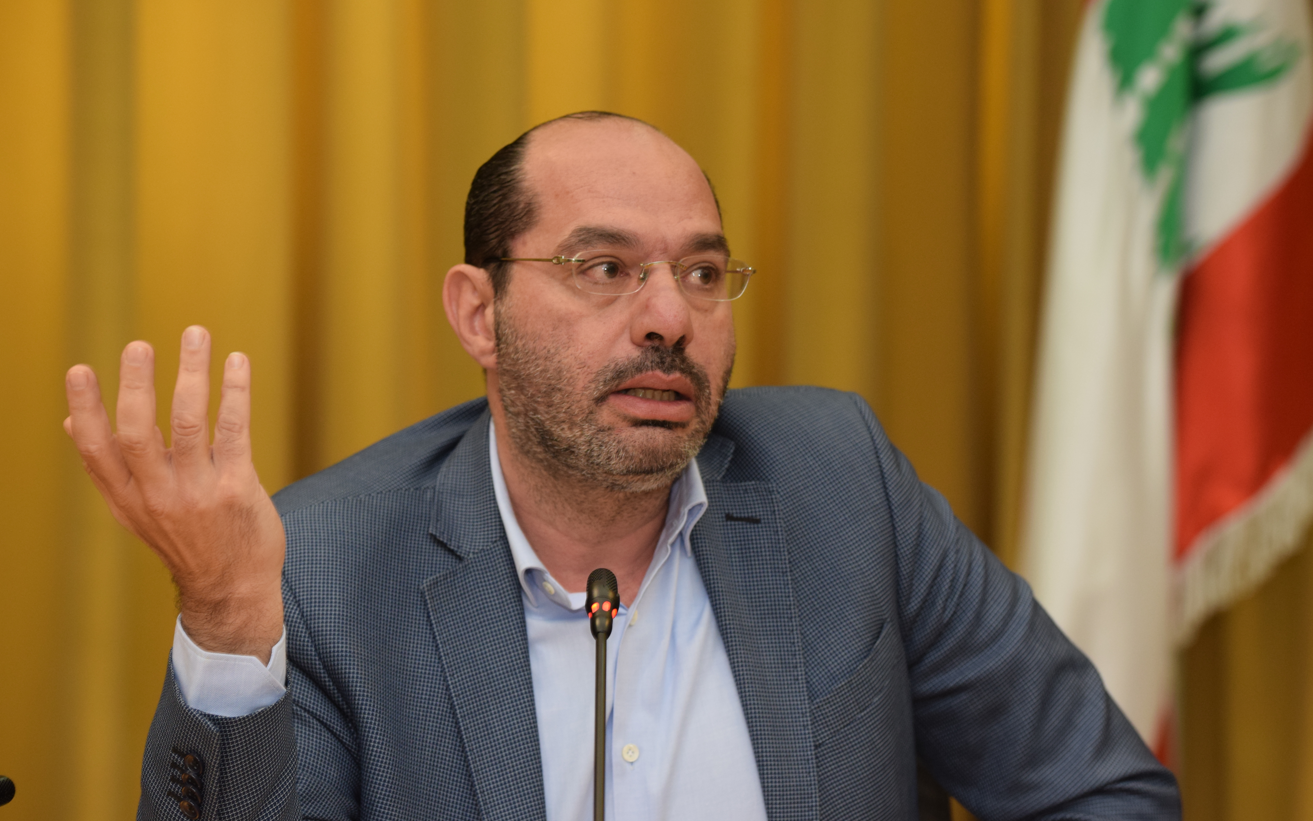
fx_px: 4670
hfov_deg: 16.0
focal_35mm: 131
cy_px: 419
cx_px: 658
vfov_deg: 10.0
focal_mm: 85
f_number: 3.5
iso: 800
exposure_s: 1/50
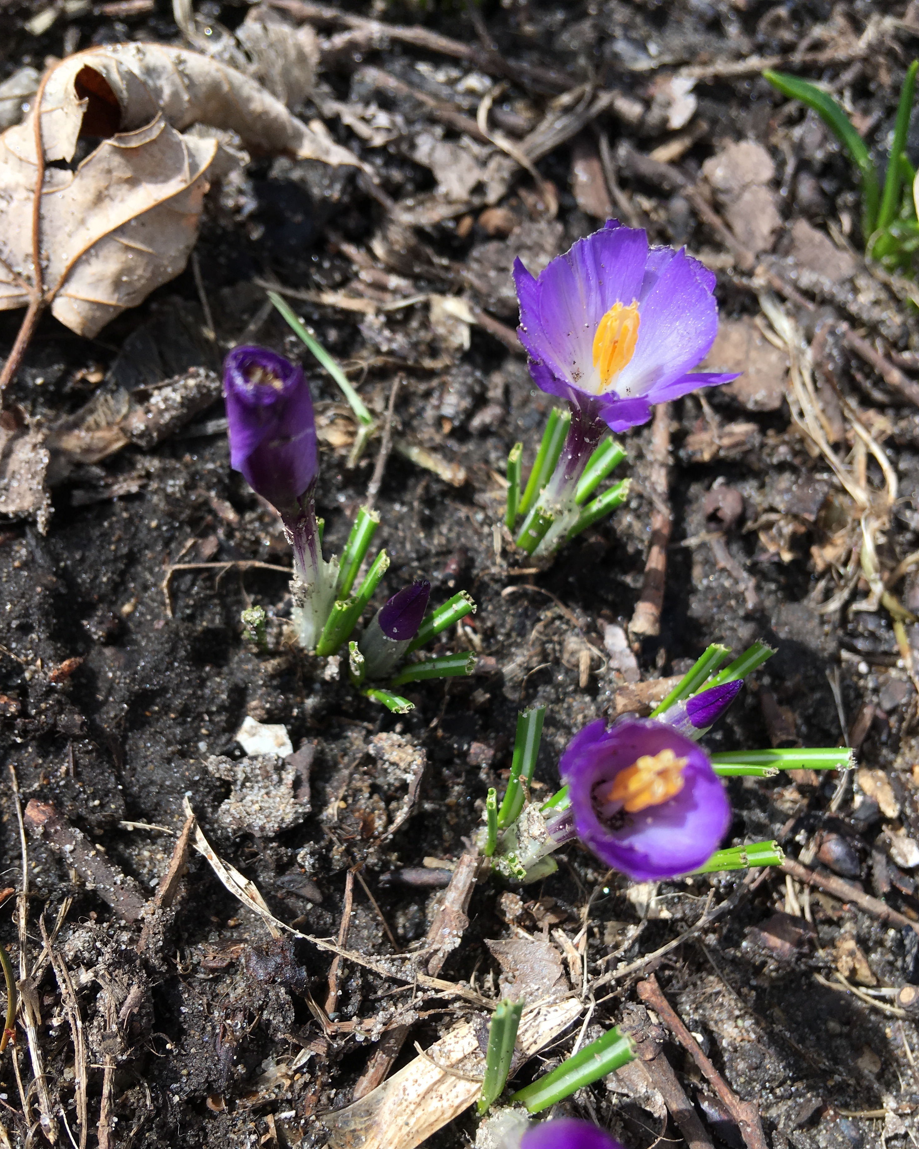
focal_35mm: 31
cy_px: 629
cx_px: 467
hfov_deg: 47.1
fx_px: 1054
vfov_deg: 57.1
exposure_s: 1/553
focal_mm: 4.15
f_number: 2.2
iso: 25
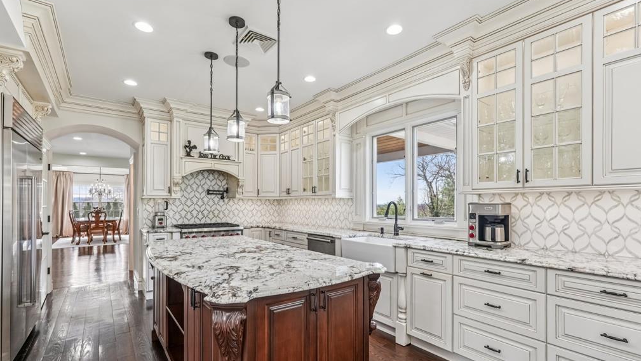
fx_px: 298
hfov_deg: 94.2
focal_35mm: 18
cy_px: 208
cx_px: 321
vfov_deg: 62.1
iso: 400
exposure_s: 1/20
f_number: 9
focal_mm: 16.5
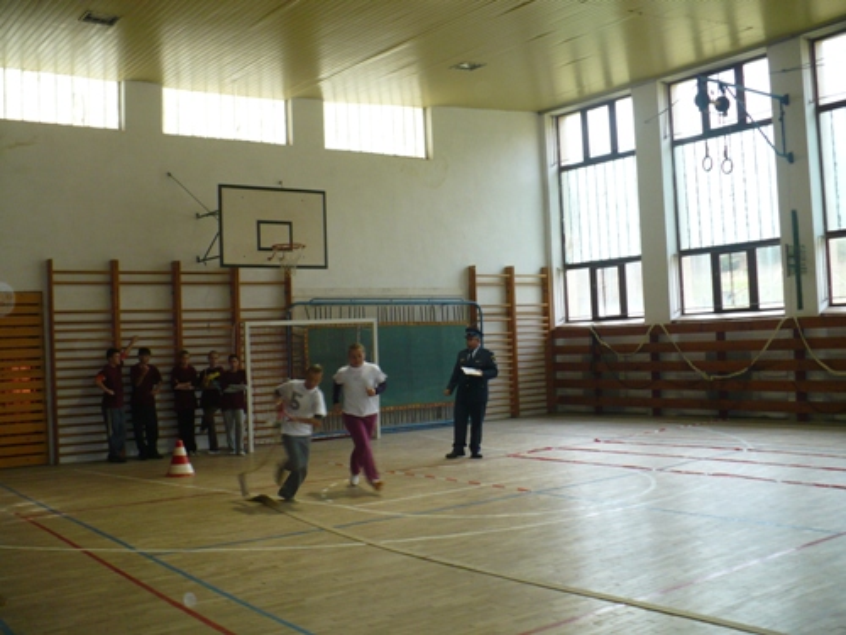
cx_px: 423
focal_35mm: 37
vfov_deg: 38.7
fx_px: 904
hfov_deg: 50.1
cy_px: 318
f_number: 2.8
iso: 160
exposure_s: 1/30
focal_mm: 6.1
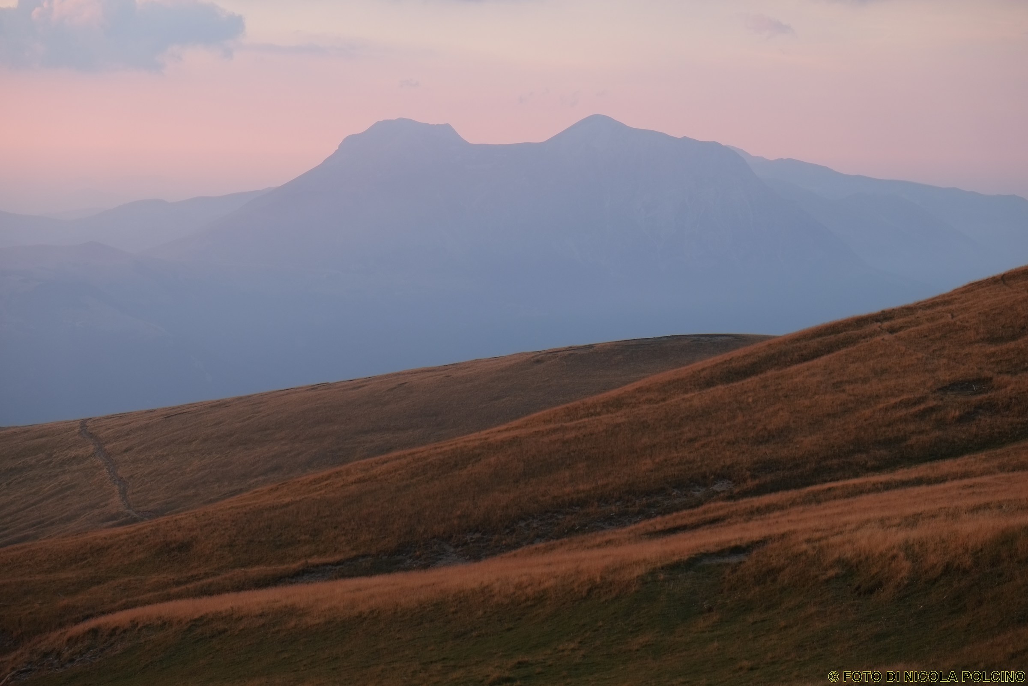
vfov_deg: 16.5
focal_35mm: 83
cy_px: 343
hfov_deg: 24.5
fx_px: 2370
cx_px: 514
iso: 200
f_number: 4
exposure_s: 1/140
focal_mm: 55
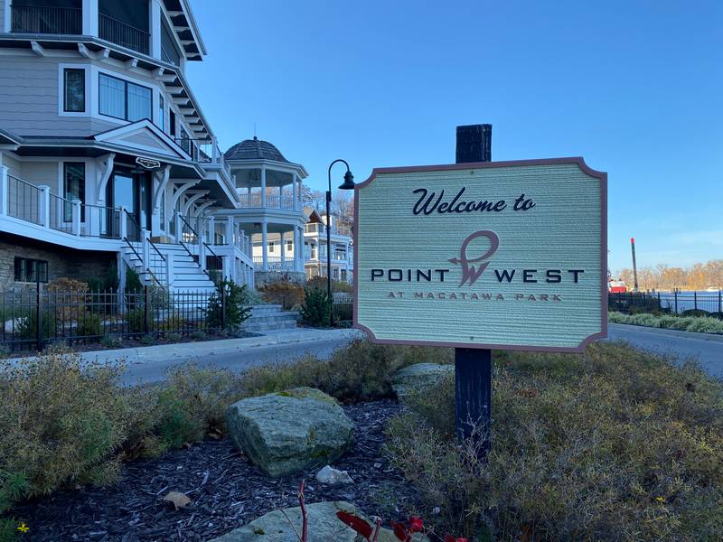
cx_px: 362
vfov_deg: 53.1
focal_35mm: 26
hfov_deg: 67.3
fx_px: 543
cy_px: 271
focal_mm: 4.25
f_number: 1.8
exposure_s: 1/905
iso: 32
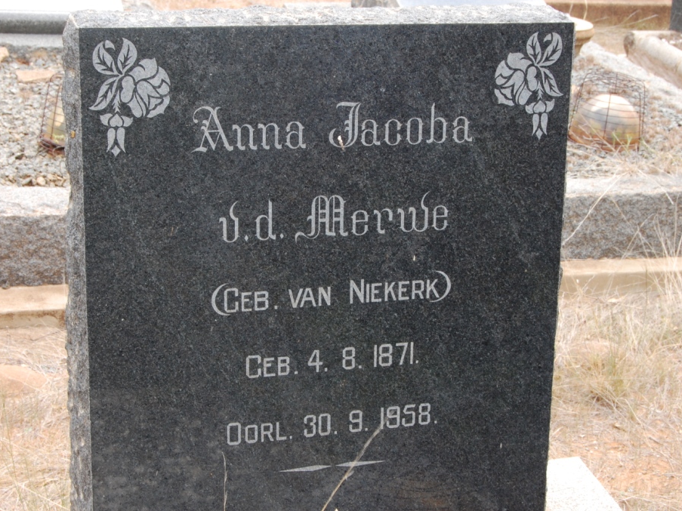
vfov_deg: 20.0
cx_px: 316
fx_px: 1449
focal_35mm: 74
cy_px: 255
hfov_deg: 26.5
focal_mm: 45
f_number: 14
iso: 400
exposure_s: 1/30
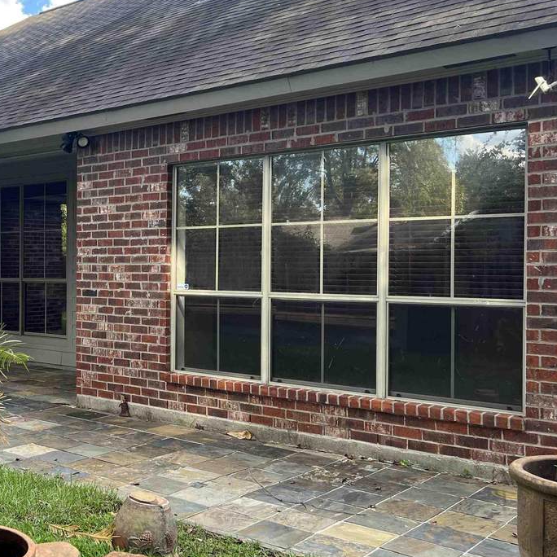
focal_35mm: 43
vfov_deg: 39.2
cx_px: 43
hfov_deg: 36.4
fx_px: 783
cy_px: 265
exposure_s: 1/328
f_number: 1.5
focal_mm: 5.7
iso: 50
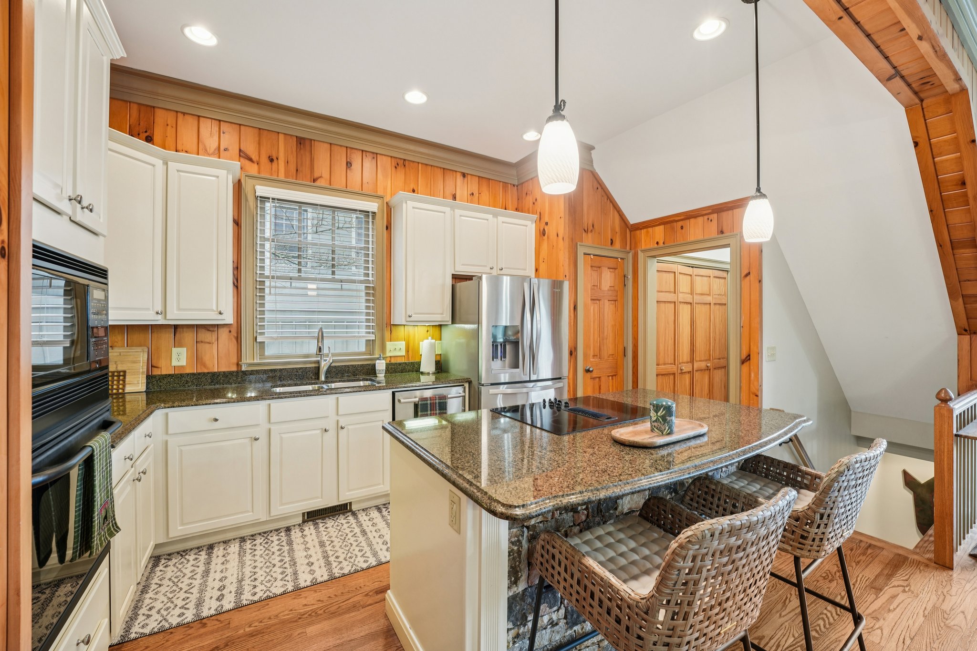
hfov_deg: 104.3
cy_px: 326
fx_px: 380
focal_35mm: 14
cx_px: 488
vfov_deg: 81.2
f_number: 8
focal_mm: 14
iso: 320
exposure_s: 1/4
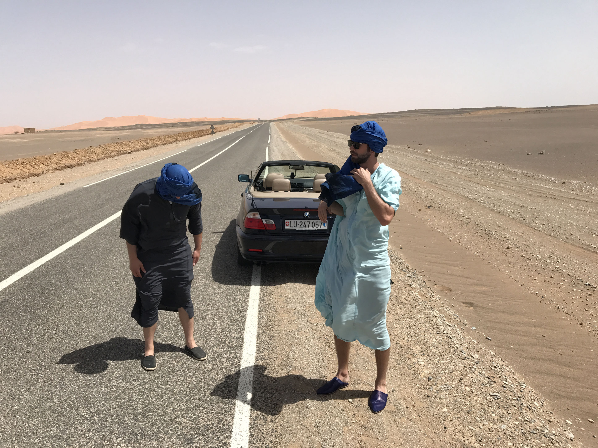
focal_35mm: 28
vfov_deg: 49.8
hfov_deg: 63.4
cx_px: 299
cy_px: 224
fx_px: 484
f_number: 1.8
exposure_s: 1/2398
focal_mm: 3.99
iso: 20
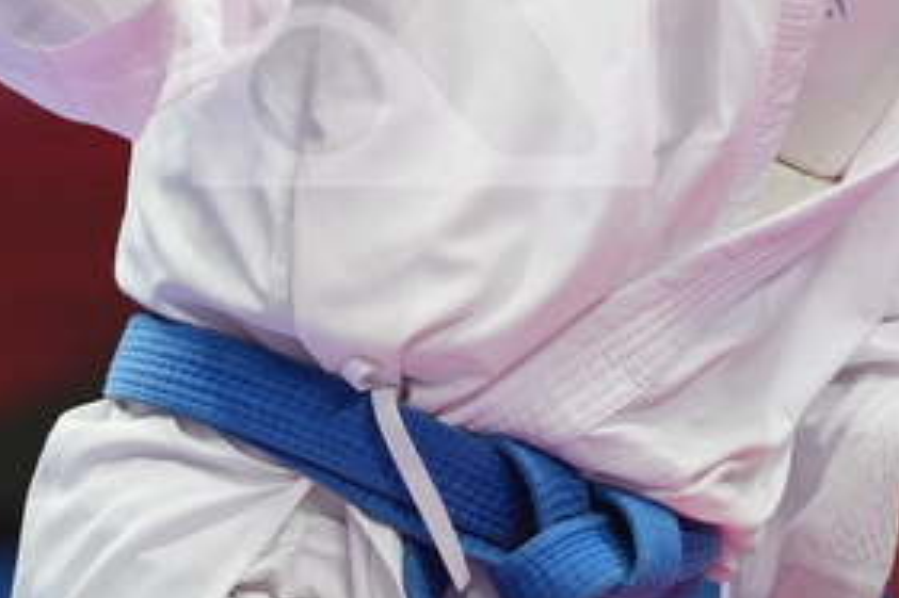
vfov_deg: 1.3
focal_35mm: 1026
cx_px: -422
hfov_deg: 2.0
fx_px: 25605
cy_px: -38
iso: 640
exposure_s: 1/1000
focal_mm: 180
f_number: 2.8
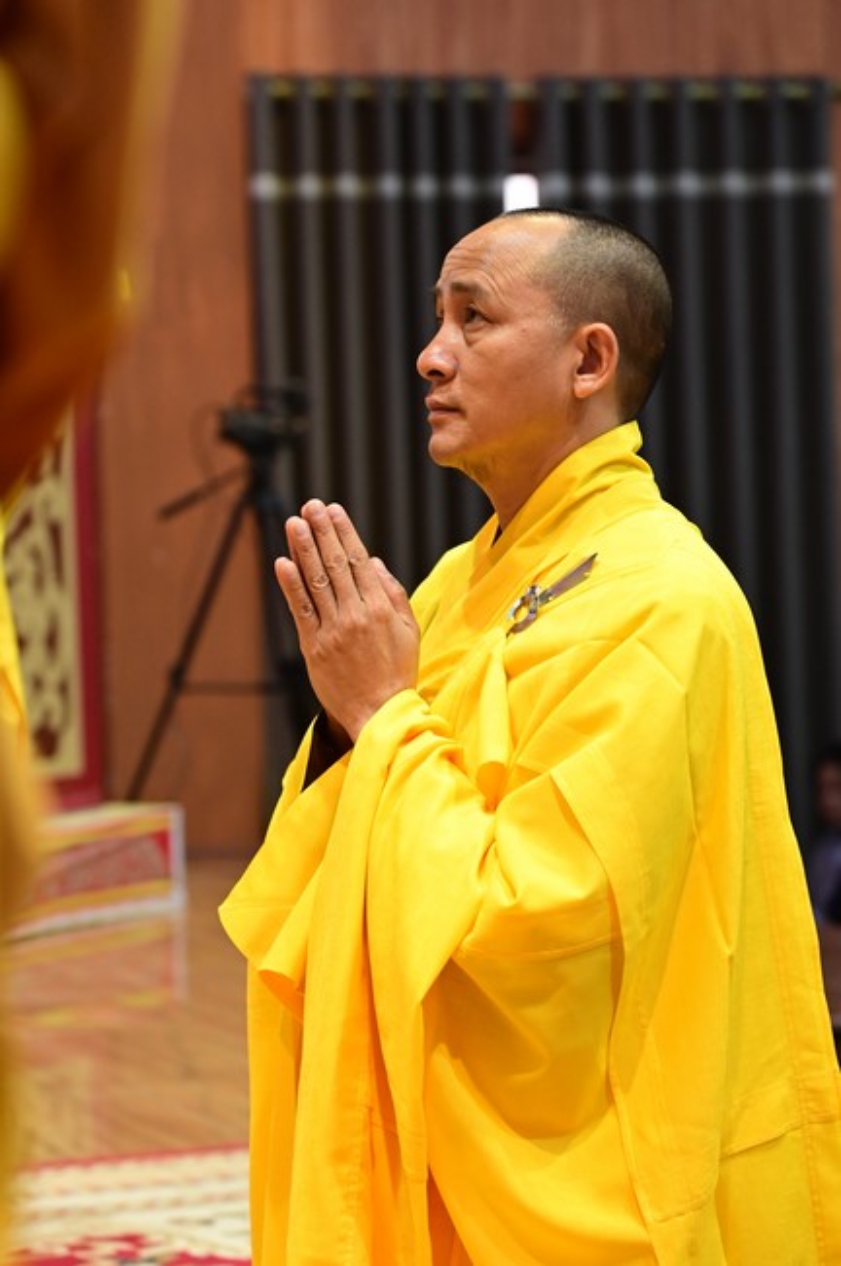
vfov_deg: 17.1
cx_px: 420
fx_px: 4214
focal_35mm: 120
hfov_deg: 11.4
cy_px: 633
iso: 3200
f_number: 5.6
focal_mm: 120
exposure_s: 1/100
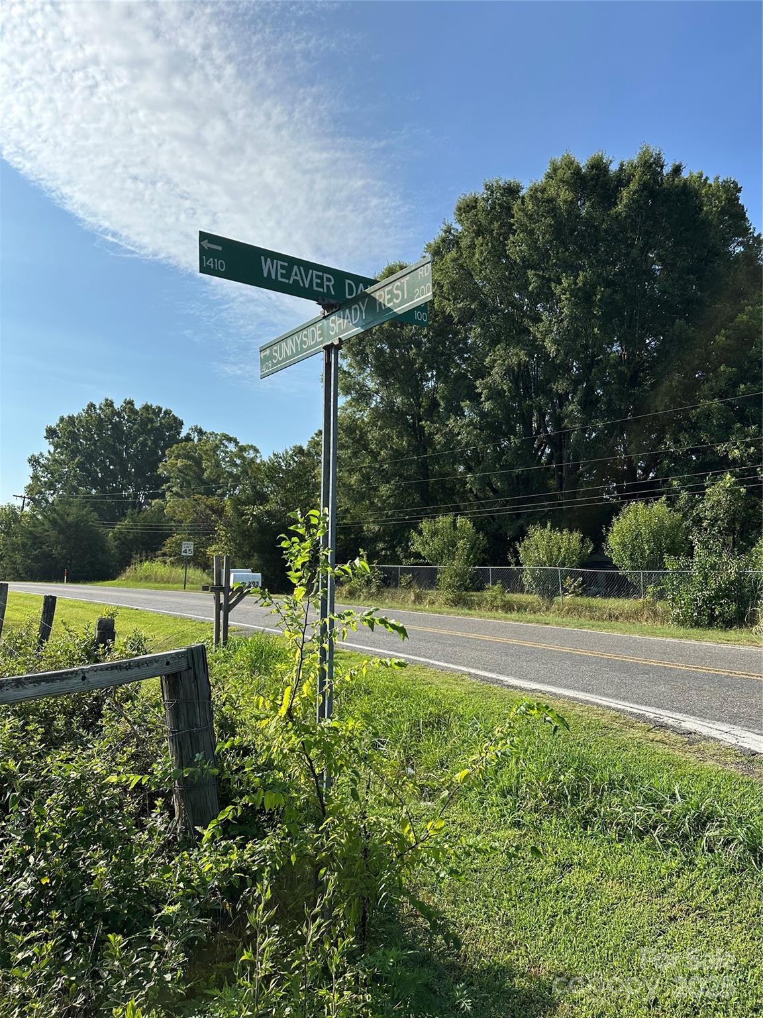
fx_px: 705
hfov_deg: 56.8
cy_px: 509
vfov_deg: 71.6
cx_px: 382
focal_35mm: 24
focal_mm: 6.86
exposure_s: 1/5263
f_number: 1.78
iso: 80
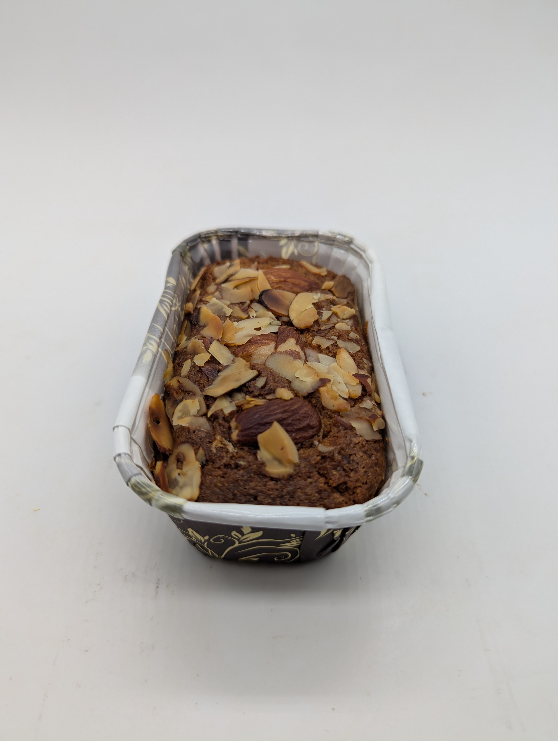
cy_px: 370
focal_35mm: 24
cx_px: 279
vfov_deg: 71.5
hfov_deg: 56.9
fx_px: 515
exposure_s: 1/643
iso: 46
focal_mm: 6.81
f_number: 1.85
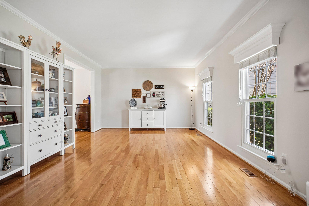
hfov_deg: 95.0
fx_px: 142
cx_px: 154
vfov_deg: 72.0
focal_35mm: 16
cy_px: 103
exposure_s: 1/10
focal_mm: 11
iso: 500
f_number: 8
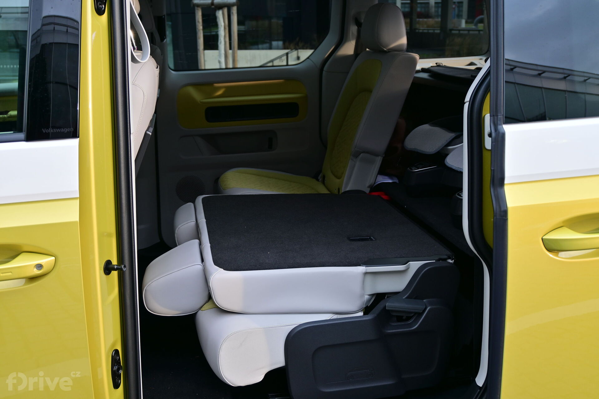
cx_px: 300
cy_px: 200
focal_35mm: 38
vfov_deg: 35.5
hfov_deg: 51.3
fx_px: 624
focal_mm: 25
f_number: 4.2
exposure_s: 1/40
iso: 100
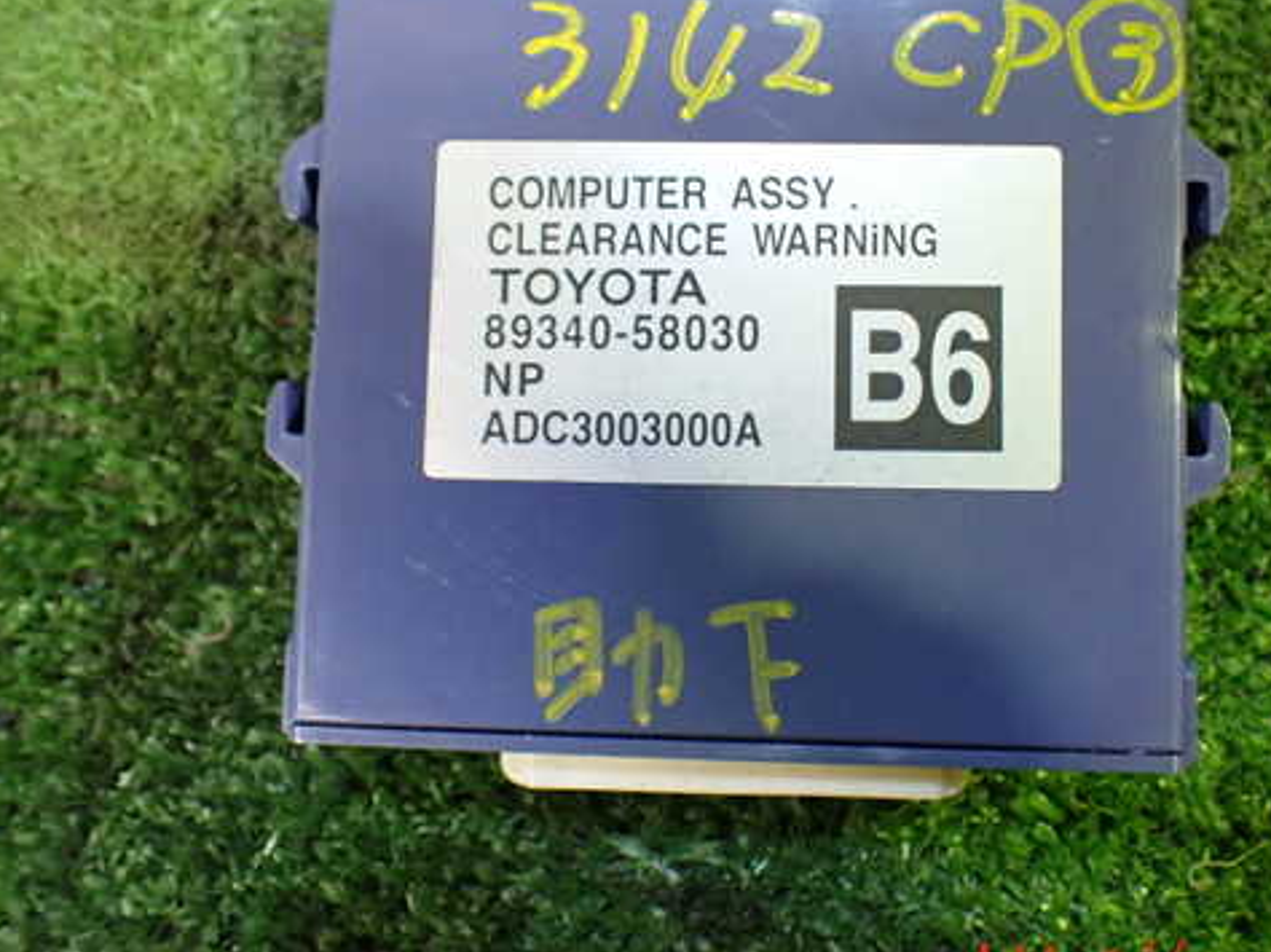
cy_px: 400
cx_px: 780
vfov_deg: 37.6
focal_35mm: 38
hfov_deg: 48.6
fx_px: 1395
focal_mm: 5.4
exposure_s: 1/60
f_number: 2.3
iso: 800
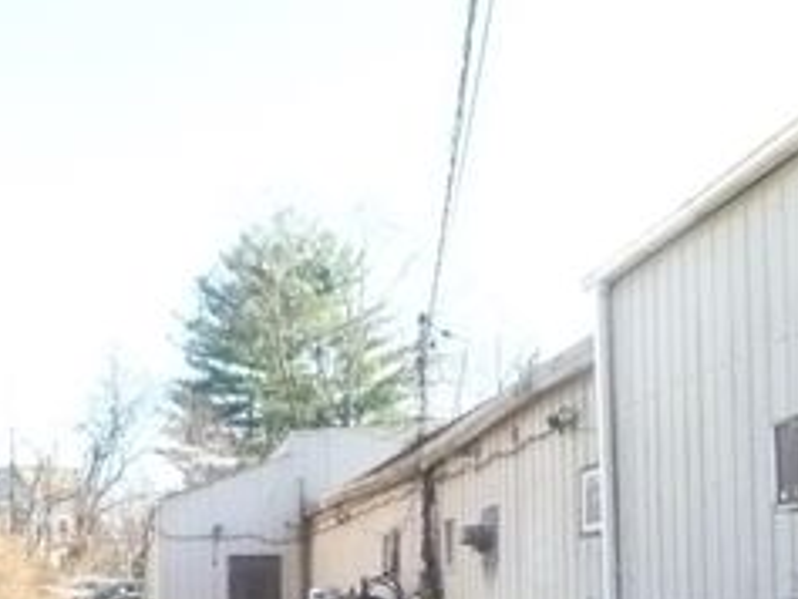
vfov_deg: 23.9
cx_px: 539
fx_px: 1361
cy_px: 574
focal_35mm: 59
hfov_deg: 32.4
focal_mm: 5
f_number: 10
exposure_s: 1/250
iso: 1600
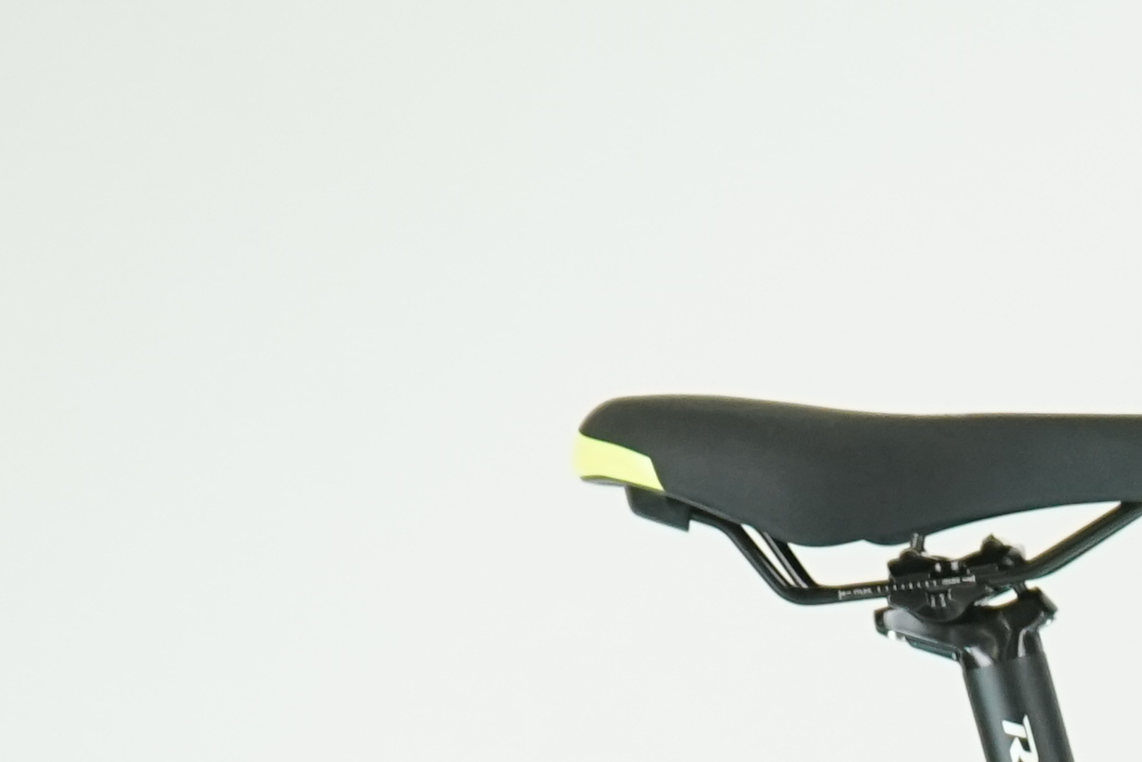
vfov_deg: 5.4
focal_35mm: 247
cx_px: 1869
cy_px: 1717
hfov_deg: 8.1
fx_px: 7835
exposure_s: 1/200
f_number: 5.6
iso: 1600
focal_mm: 53
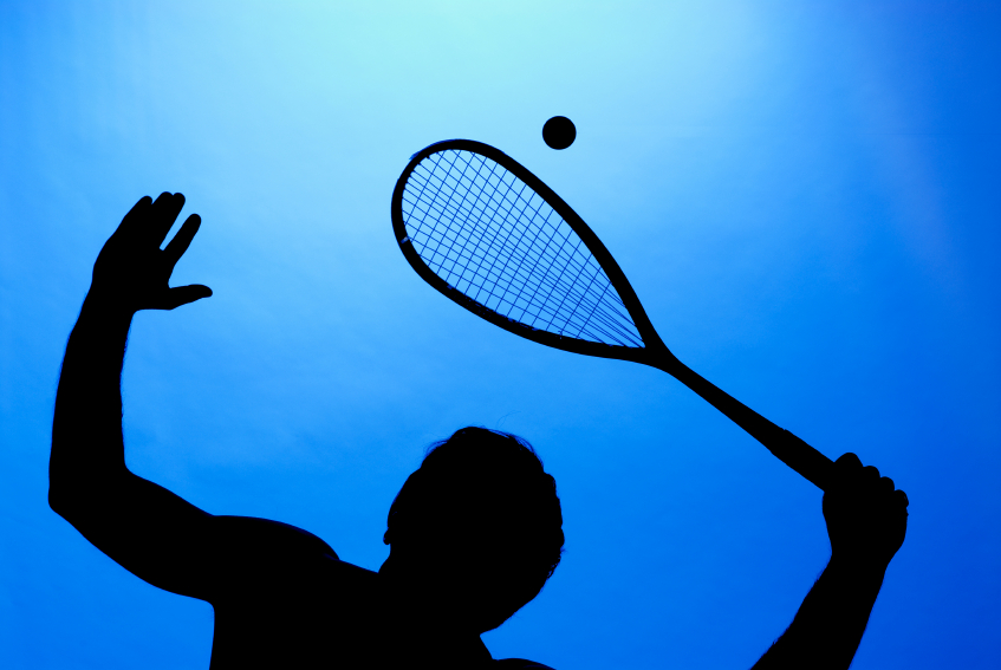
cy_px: 335
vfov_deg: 15.2
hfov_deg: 22.6
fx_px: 2505
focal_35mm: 90
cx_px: 500
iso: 100
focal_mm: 60
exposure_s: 1/160
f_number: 18
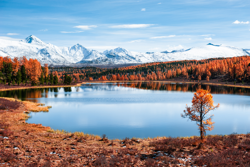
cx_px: 125
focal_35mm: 50
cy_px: 84
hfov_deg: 39.6
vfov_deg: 27.0
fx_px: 347
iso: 200
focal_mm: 50
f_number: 7.1
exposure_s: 1/800
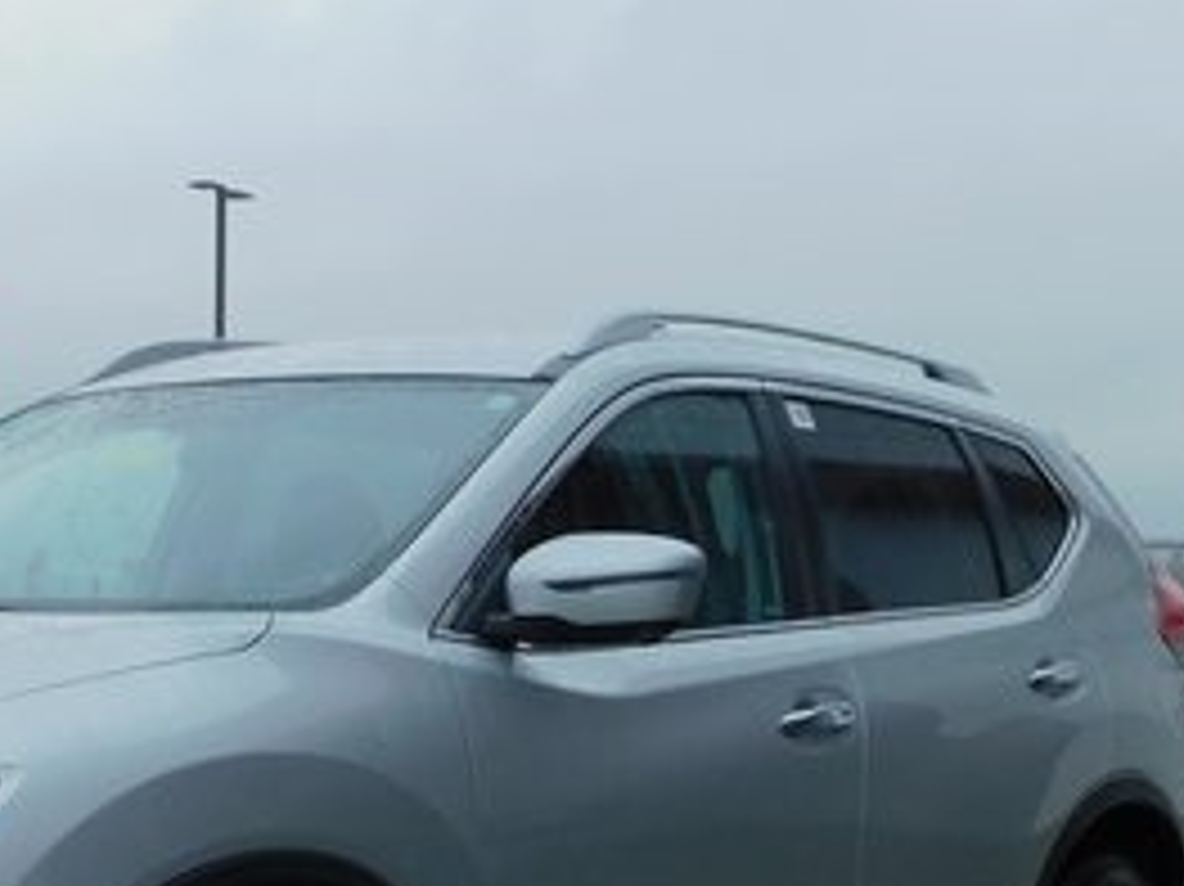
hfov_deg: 26.0
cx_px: 171
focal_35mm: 73
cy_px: 917
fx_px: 2496
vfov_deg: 19.5
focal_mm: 5.3
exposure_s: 1/250
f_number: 3.2
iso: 125
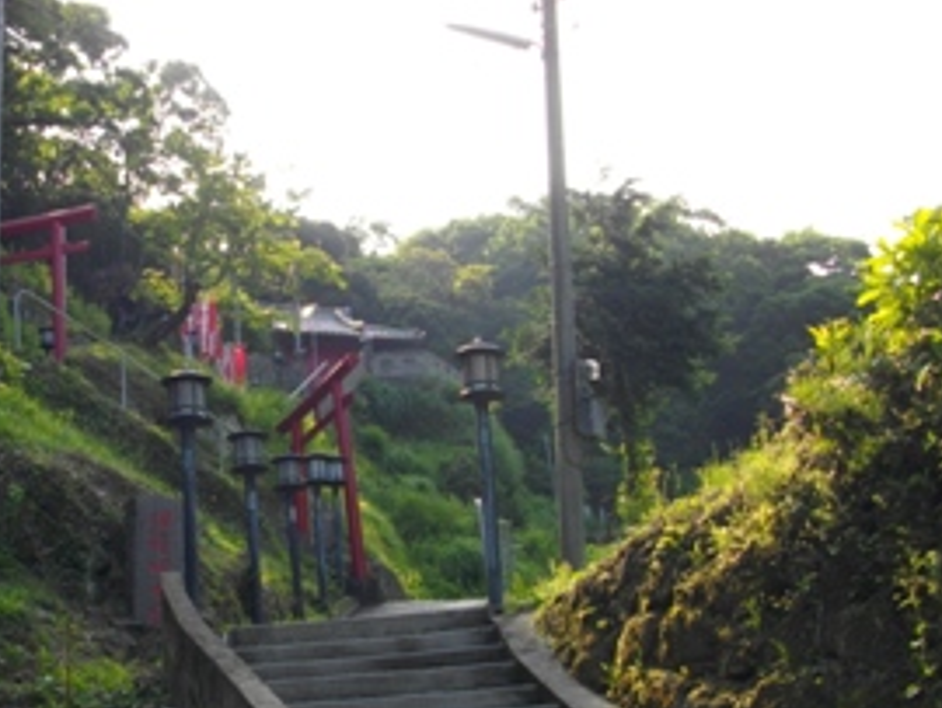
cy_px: 391
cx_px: 328
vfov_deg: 27.6
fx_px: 1444
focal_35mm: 53
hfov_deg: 35.8
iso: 100
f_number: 2.9
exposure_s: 1/500
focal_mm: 5.7
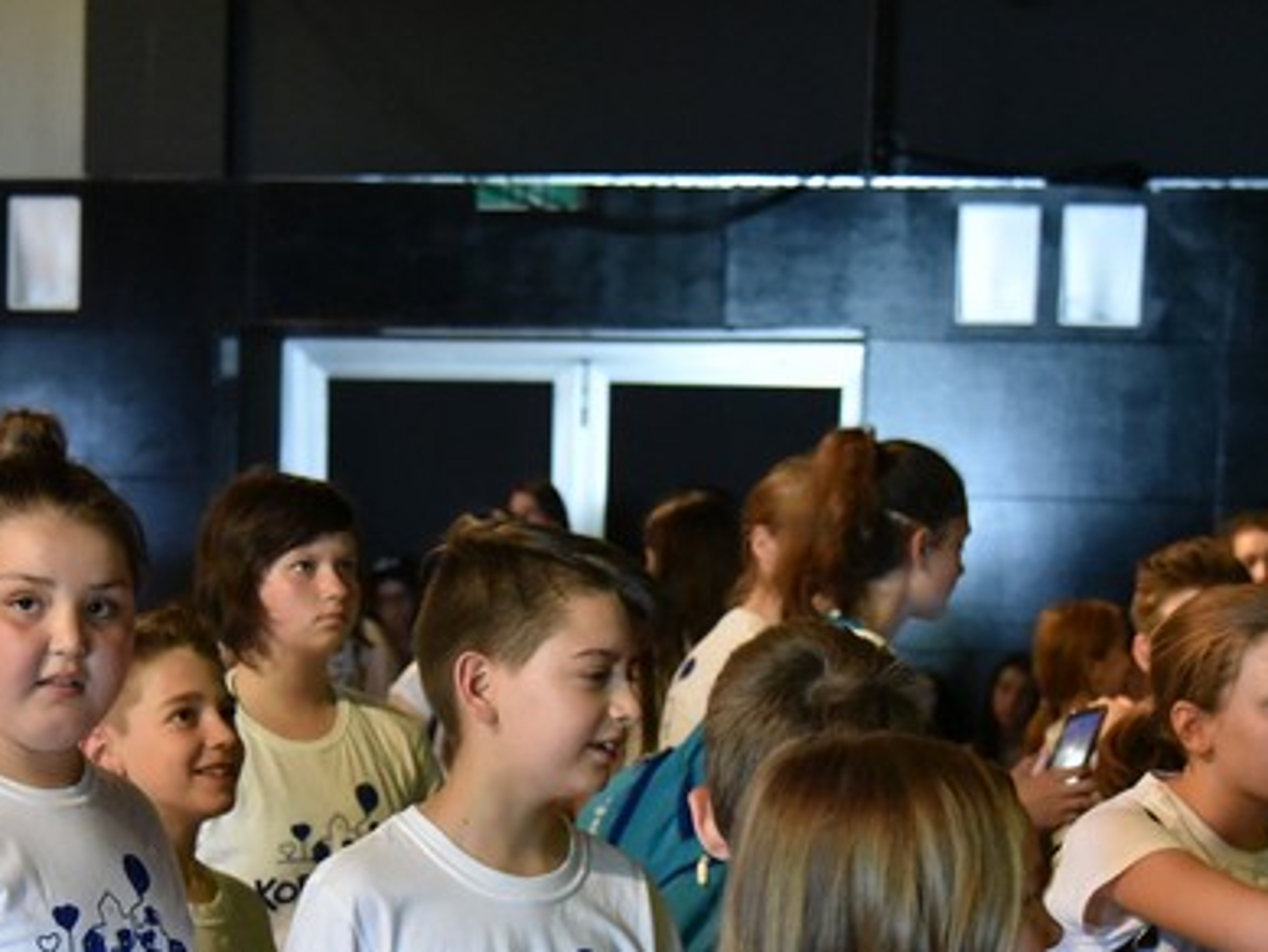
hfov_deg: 24.1
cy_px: 875
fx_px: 2968
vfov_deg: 17.9
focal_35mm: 81
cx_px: 531
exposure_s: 1/320
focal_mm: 40
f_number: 4
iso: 10000
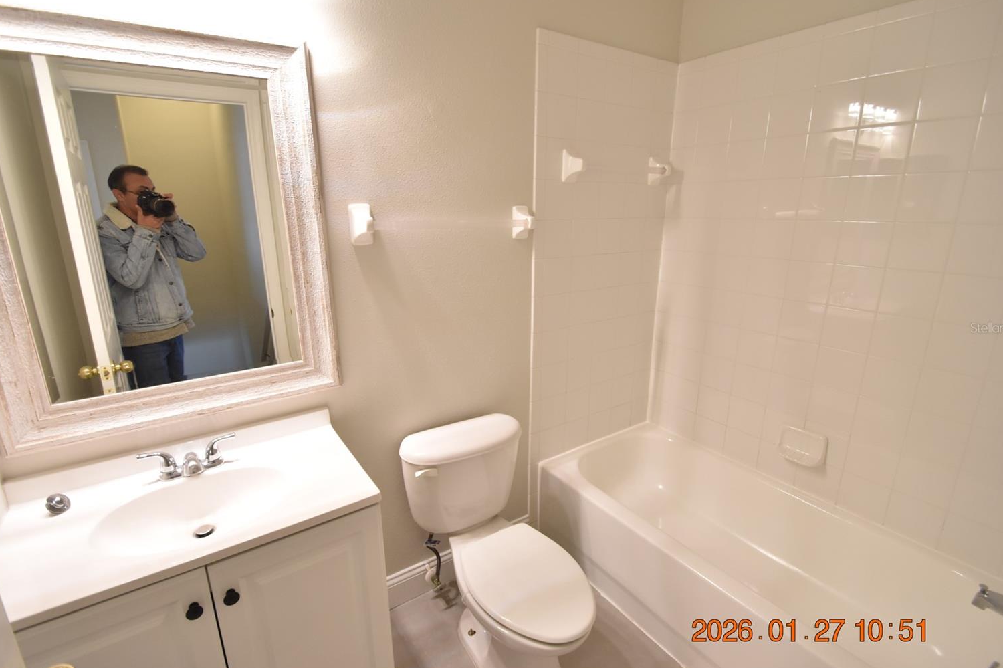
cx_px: 495
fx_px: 446
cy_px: 328
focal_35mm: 16
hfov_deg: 96.7
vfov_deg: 73.7
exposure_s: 1/60
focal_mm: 10
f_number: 3.5
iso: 800
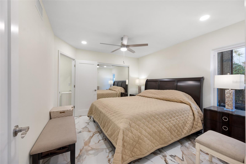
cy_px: 82
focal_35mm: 14
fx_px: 96
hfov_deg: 104.2
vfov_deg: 81.2
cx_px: 123
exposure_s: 1/4
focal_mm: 14
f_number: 6.3
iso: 250
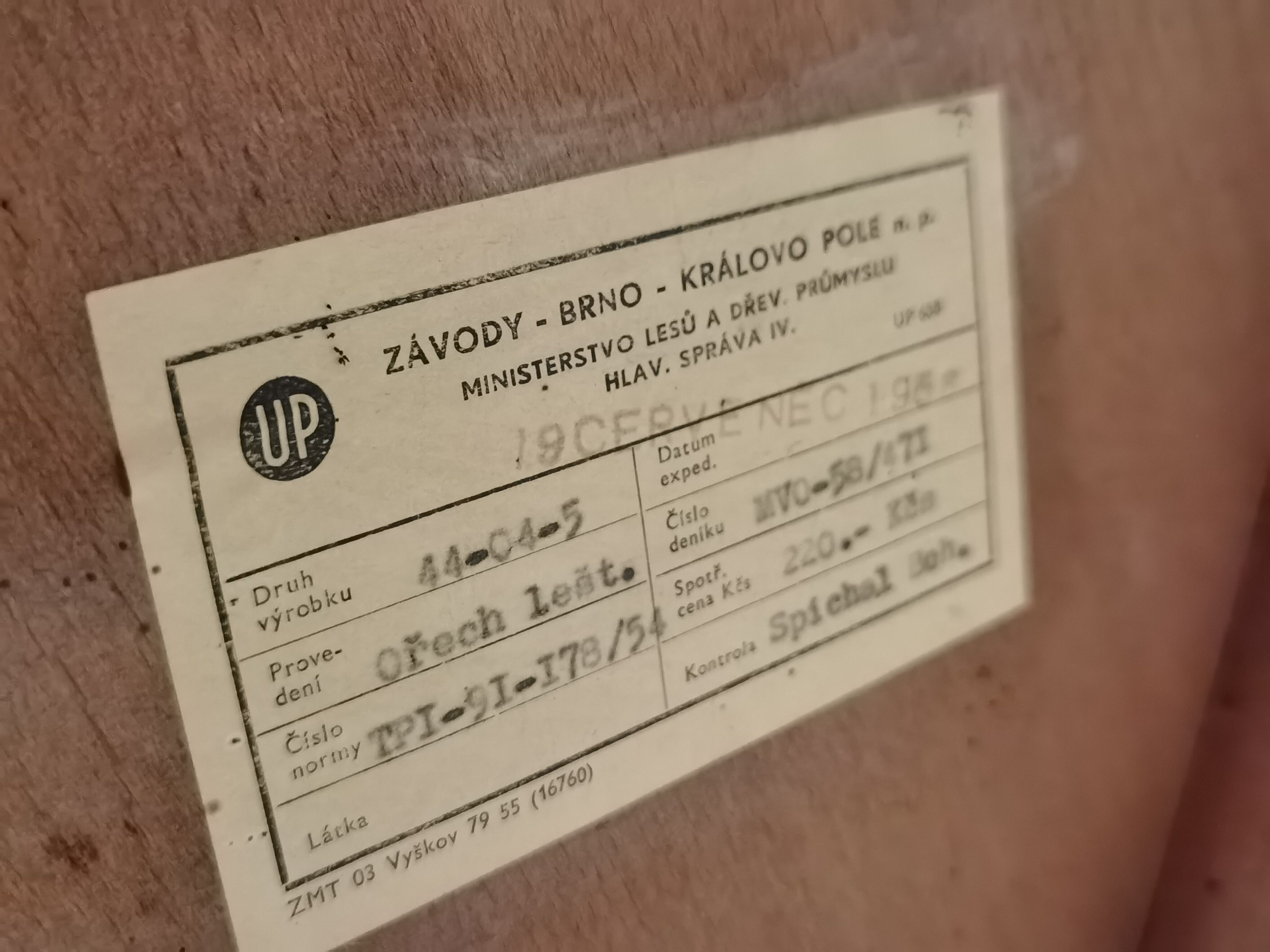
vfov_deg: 36.8
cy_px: 476
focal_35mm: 39
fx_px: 1431
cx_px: 635
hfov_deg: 47.9
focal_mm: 6.71
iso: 2000
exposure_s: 1/50
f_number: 1.9
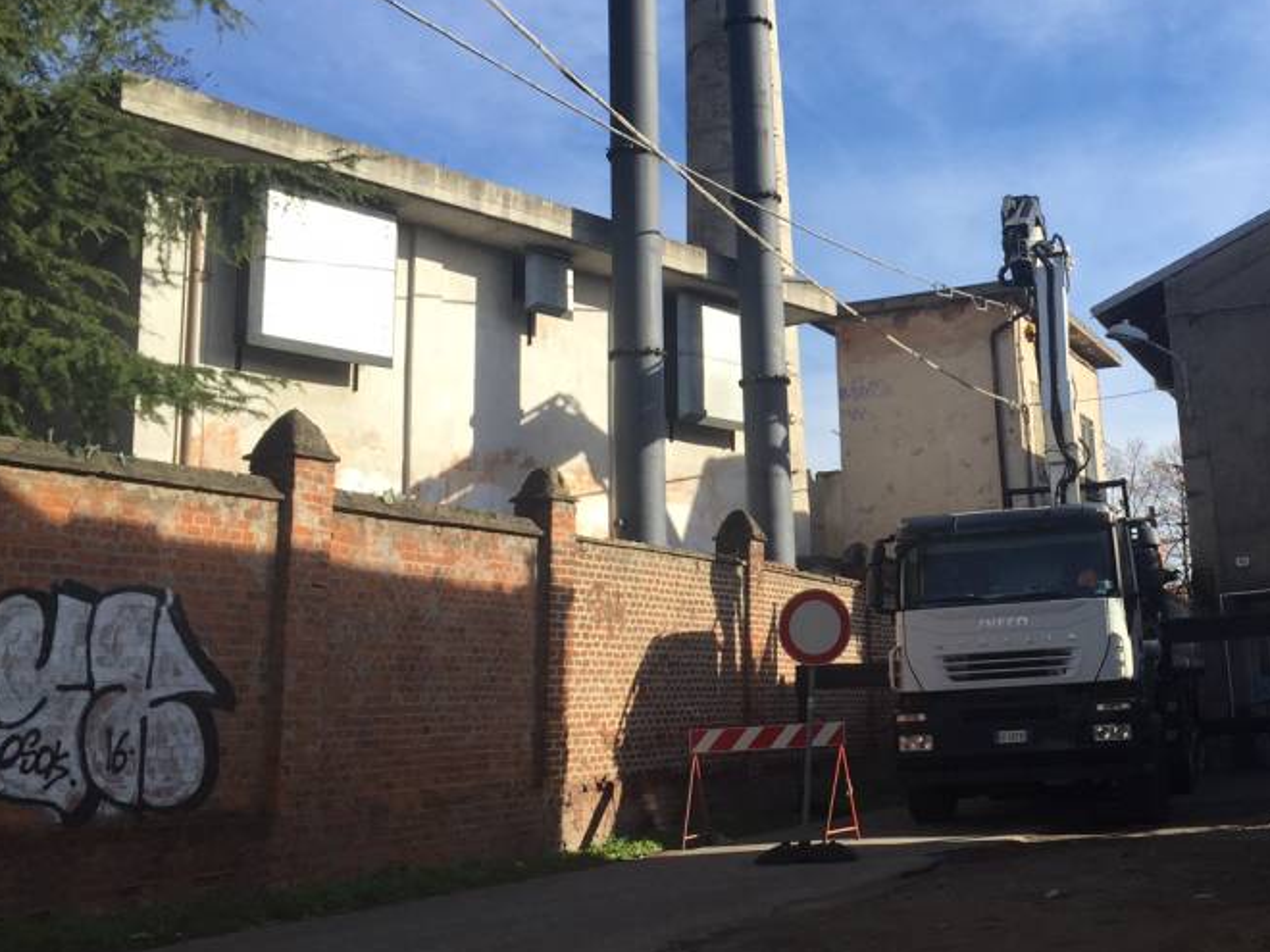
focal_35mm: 45
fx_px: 1651
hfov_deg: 40.9
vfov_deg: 31.8
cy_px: 287
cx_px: 943
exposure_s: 1/1236
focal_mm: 4.15
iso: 32
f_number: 2.2
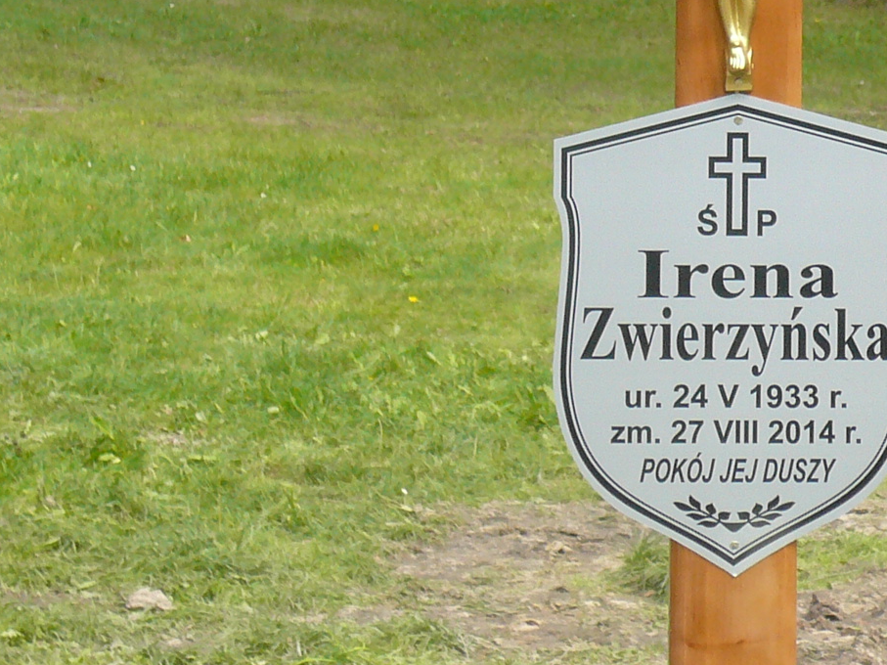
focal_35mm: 180
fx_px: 4612
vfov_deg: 8.2
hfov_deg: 10.9
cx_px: 754
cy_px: 80
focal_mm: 11.2
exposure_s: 1/100
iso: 100
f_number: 4.3
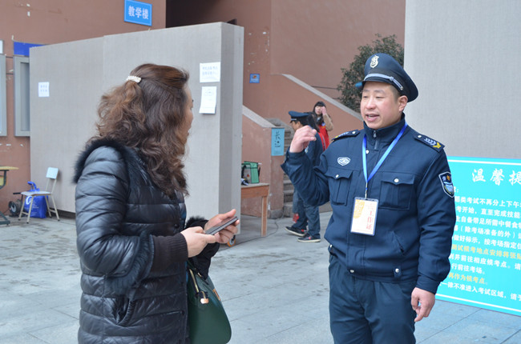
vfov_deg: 31.7
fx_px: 606
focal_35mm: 42
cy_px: 172
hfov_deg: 46.5
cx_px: 260
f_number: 5
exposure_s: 1/100
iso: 800
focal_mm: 28
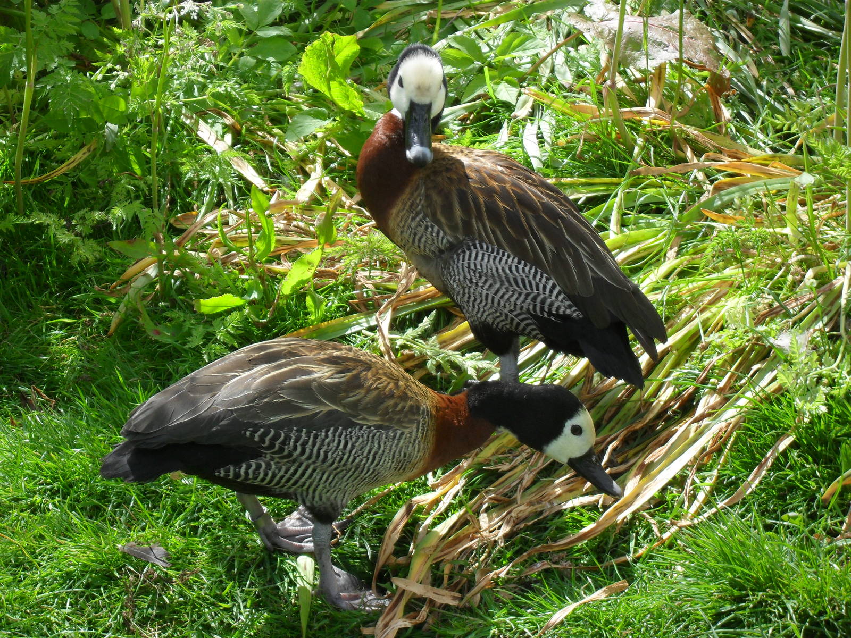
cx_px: 426
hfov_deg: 18.7
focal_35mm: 105
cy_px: 319
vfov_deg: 14.1
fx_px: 2581
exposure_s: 1/180
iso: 100
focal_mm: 18.9
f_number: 5.8
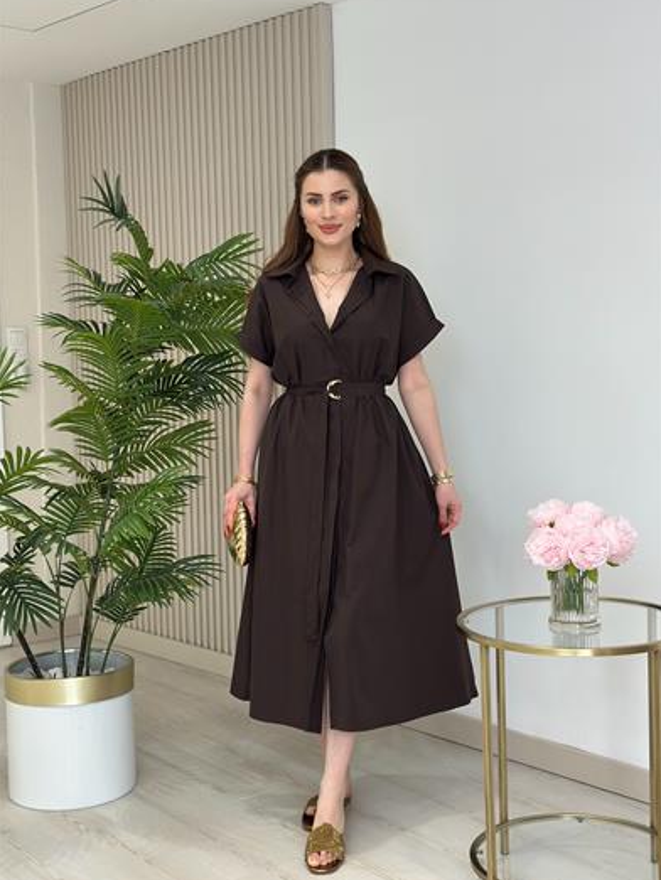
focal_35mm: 49
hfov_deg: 29.7
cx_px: 334
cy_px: 437
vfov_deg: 38.9
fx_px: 1247
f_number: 1.78
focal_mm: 6.86
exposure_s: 1/225
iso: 80
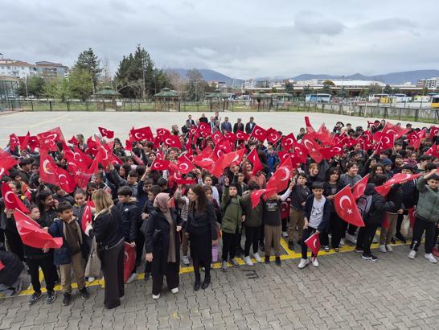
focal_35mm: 23
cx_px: 220
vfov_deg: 58.9
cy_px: 165
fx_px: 292
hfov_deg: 73.9
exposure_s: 1/1252
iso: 80
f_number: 1.8
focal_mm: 5.4
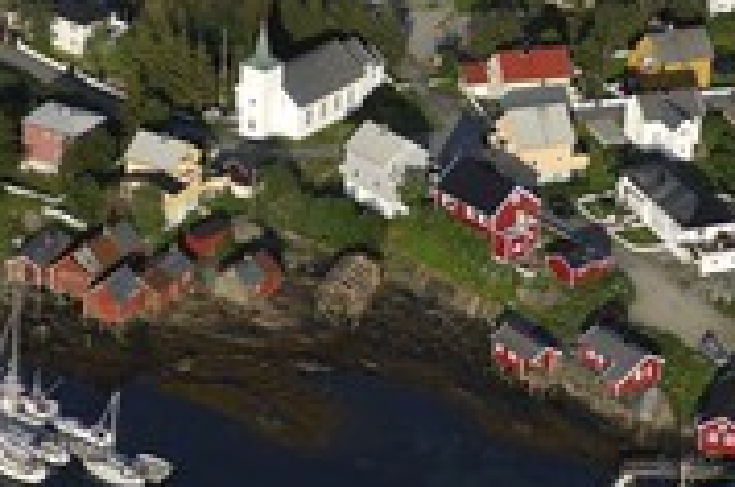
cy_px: 277
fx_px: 5075
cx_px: 432
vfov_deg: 5.5
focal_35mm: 249
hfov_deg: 8.3
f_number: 3.5
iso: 100
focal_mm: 70
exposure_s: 1/1000
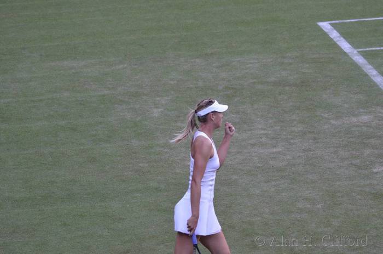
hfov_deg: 5.1
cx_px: 192
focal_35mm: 405
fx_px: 4298
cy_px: 127
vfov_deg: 3.4
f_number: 5.3
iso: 2200
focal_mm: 270
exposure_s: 1/640
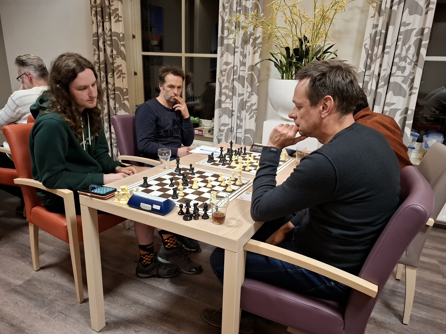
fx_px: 296
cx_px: 223
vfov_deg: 58.9
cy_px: 167
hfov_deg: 73.9
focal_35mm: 23
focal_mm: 5.54
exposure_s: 1/50
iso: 320
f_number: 1.8
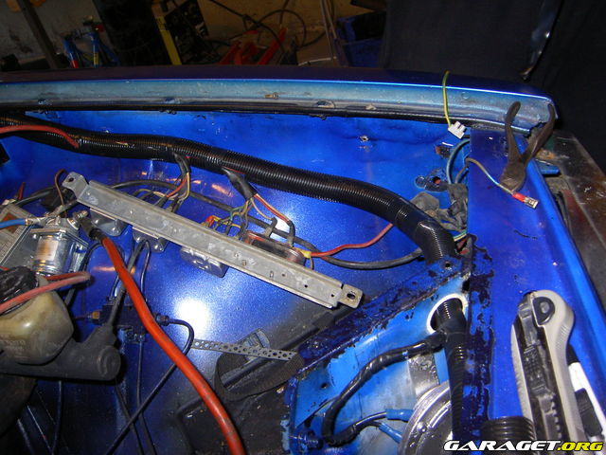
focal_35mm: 34
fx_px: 595
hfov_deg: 54.0
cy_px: 228
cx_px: 303
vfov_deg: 41.8
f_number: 2.8
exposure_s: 1/60
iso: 100
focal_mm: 5.6
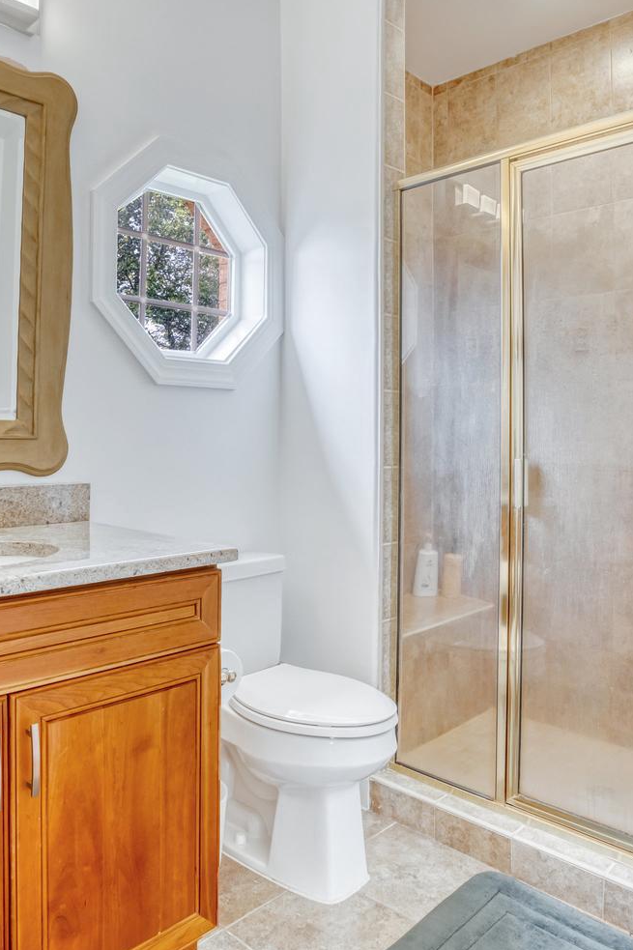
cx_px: 283
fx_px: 660
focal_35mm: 25
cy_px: 459
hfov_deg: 51.2
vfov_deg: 71.5
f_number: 7.1
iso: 1250
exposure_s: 1/40
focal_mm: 16
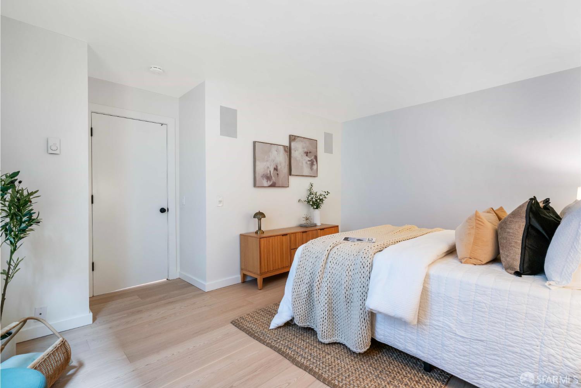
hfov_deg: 96.7
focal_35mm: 16
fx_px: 258
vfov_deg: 73.7
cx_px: 290
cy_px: 194
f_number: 11
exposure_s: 1/10
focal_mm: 16
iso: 640
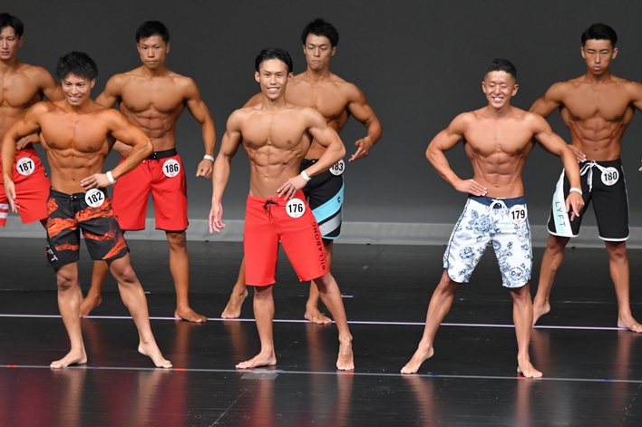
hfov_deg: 6.6
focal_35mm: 312
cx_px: 292
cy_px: 218
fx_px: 5560
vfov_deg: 4.4
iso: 4000
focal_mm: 190
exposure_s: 1/400
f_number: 5.6
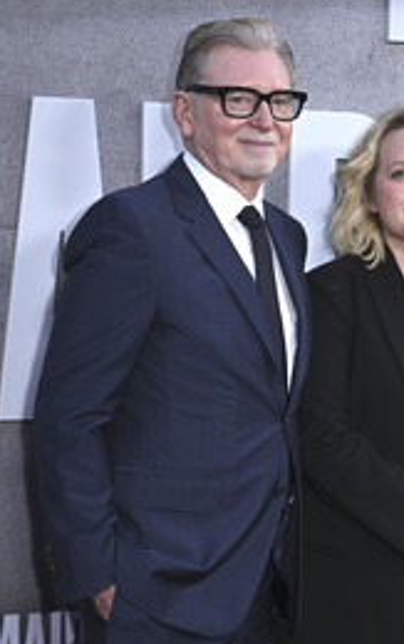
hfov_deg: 14.2
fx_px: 1582
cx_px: 455
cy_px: 357
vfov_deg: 23.0
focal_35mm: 90
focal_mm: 51
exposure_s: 1/250
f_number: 6.3
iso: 640
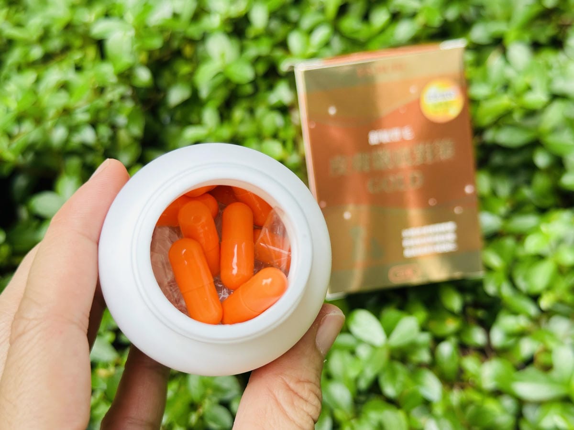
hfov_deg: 39.7
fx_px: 796
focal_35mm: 48
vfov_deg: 30.3
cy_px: 215
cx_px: 287
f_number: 1.78
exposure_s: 1/87
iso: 80
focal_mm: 6.86
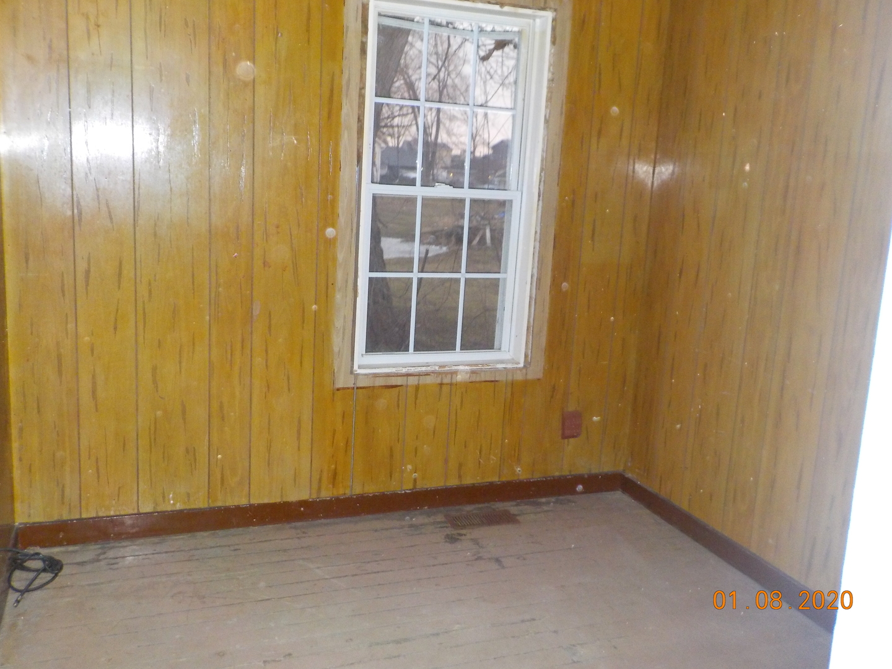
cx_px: 446
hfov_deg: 60.0
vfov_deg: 46.8
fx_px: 773
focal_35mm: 30
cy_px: 334
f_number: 3.3
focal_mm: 4.1
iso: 450
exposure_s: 1/30
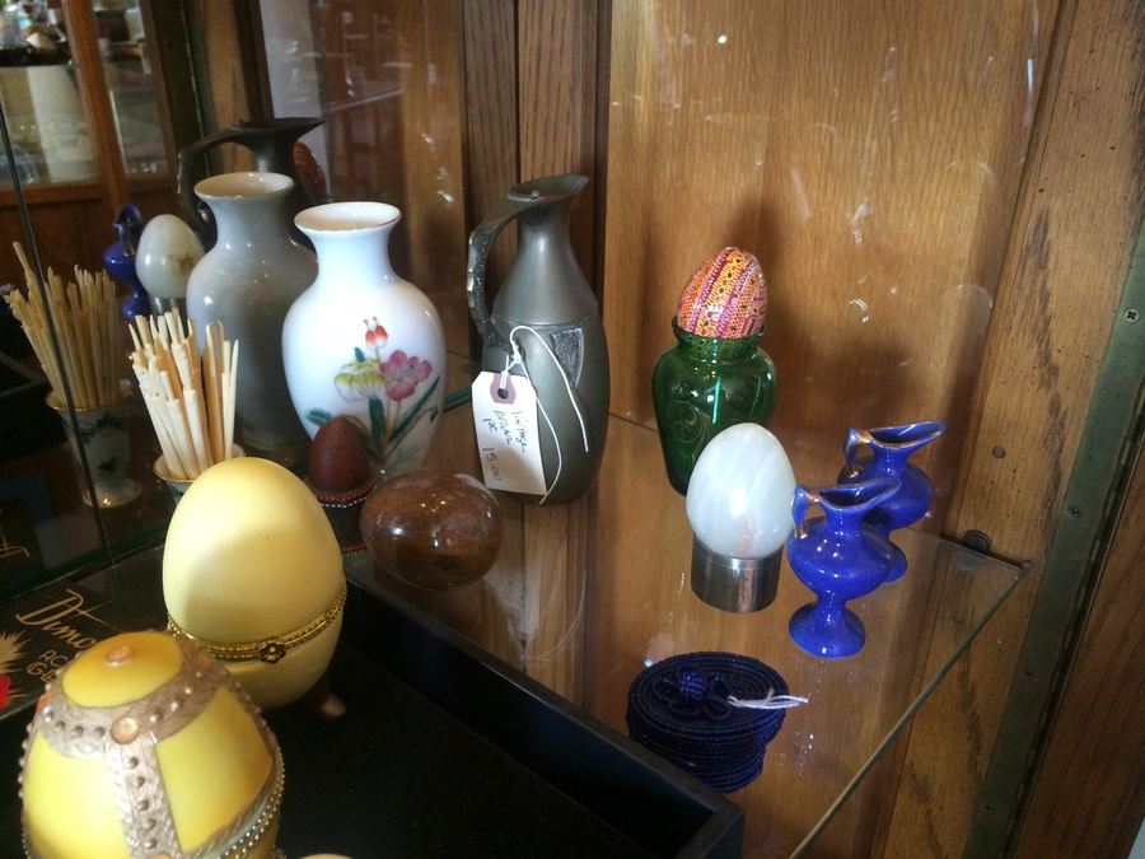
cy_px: 430
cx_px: 572
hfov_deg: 60.0
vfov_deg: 46.8
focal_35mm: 30
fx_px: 992
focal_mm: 4.12
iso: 320
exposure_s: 1/24
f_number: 2.2
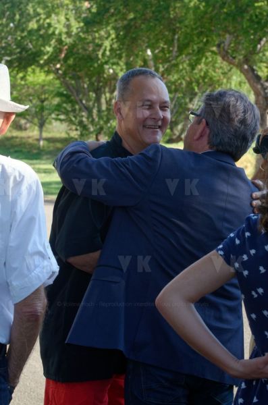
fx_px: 1179
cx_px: 134
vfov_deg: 19.5
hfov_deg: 13.0
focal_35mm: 105
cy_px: 202
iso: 250
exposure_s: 1/250
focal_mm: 70
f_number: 9
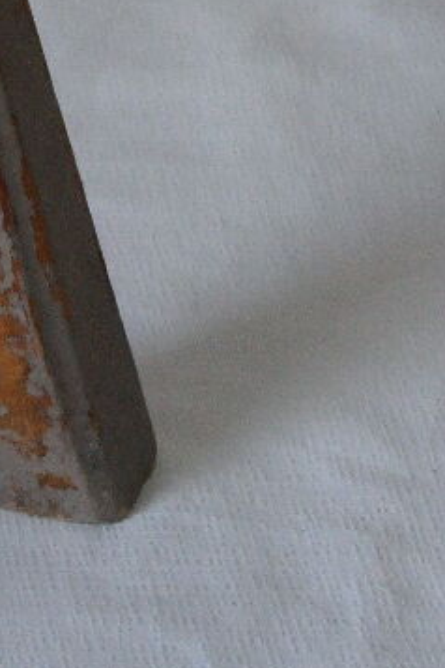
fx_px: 5210
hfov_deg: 4.8
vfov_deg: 7.0
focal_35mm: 281
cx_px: -451
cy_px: -878
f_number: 5
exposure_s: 1/60
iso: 800
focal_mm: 38
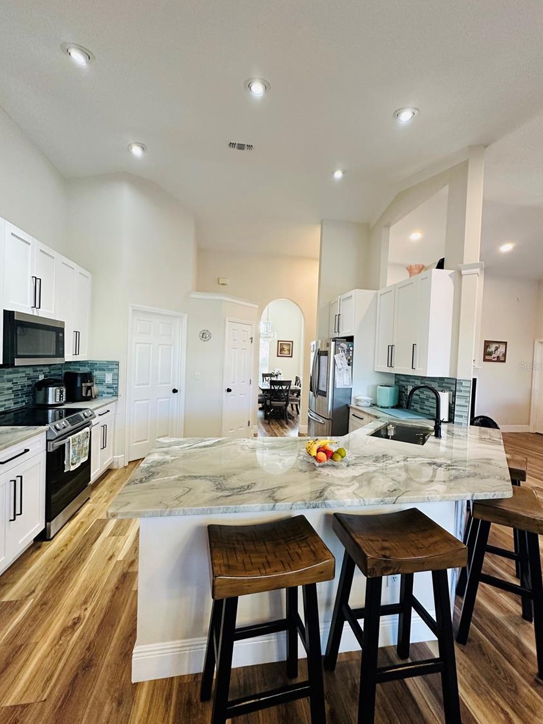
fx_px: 314
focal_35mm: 15
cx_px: 274
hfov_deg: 81.7
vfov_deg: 98.2
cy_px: 366
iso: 250
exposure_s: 1/120
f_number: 2.2
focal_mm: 2.22
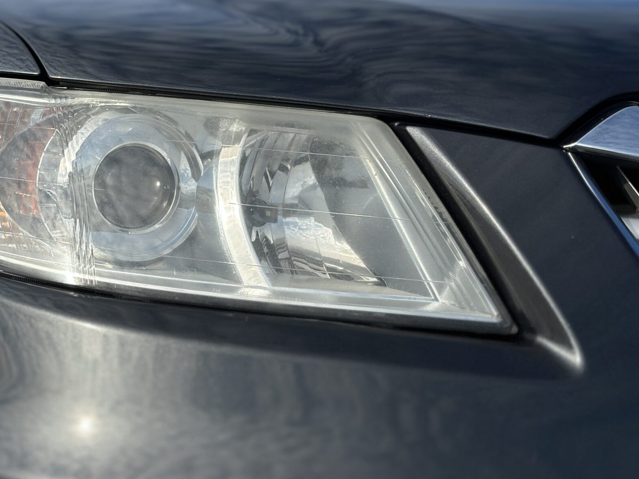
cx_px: 228
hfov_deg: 24.9
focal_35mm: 78
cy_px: 203
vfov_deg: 18.9
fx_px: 1440
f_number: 1.78
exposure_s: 1/8929
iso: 100
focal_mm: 6.86
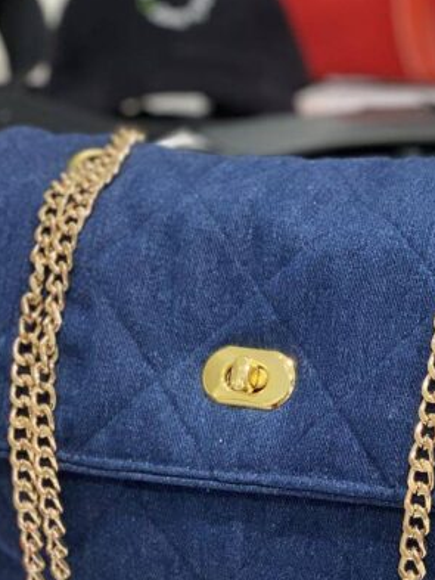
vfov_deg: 17.4
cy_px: 312
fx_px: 1892
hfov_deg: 13.1
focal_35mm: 113
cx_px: 302
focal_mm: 6
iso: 100
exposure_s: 1/100
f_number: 2
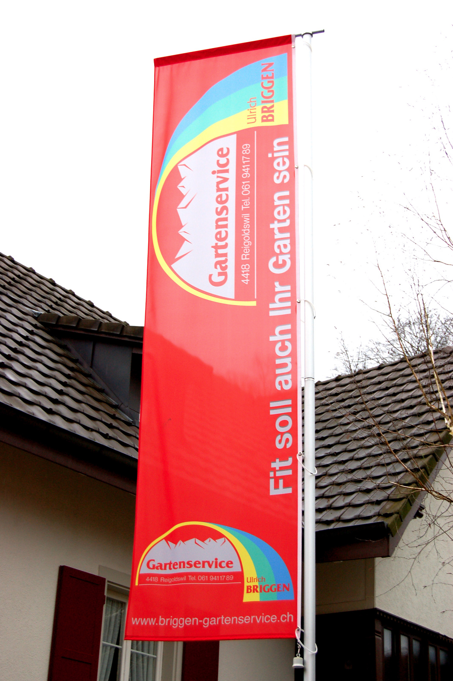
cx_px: 226
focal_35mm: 57
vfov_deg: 35.1
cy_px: 340
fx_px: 1078
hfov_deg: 23.7
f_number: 5.6
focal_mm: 38
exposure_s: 1/125
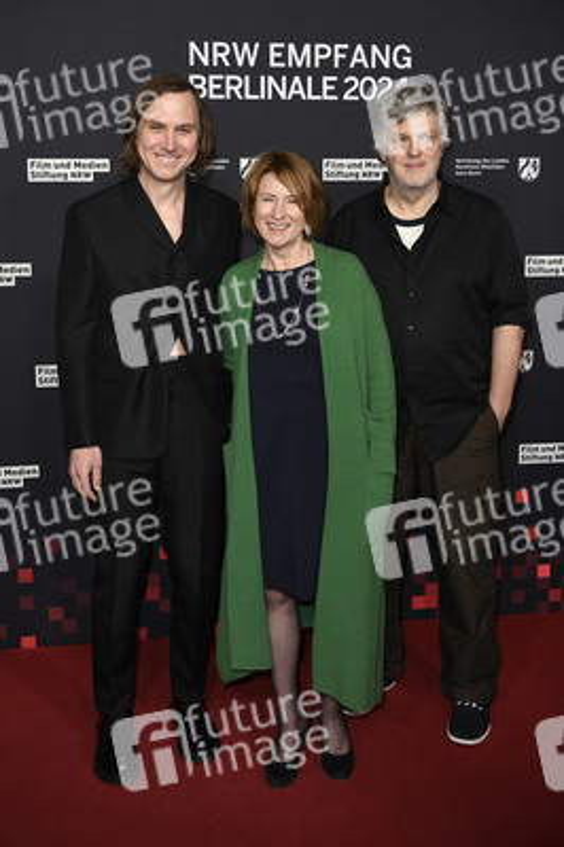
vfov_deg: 53.2
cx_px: 282
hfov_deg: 36.8
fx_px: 847
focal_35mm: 36
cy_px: 424
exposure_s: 1/250
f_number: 4
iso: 800
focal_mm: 36
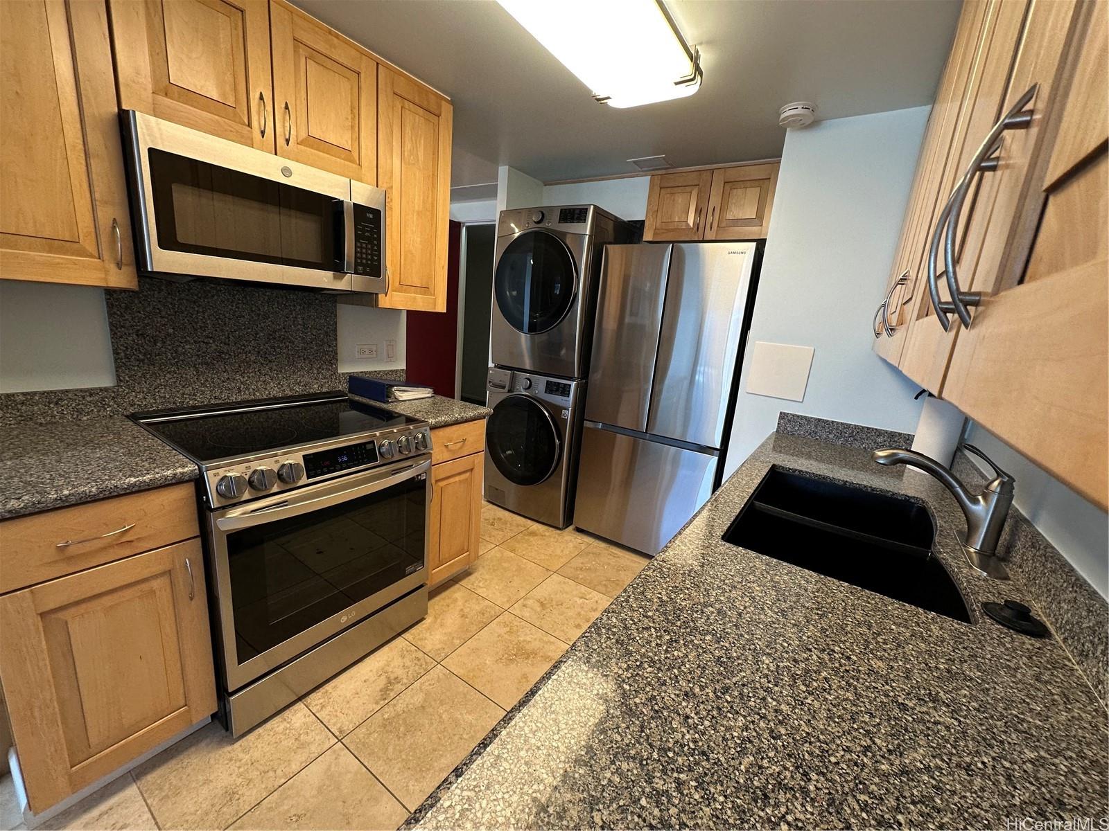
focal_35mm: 14
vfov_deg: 85.7
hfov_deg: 102.1
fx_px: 449
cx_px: 554
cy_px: 416
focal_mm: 2.22
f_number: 2.2
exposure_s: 1/120
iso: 125
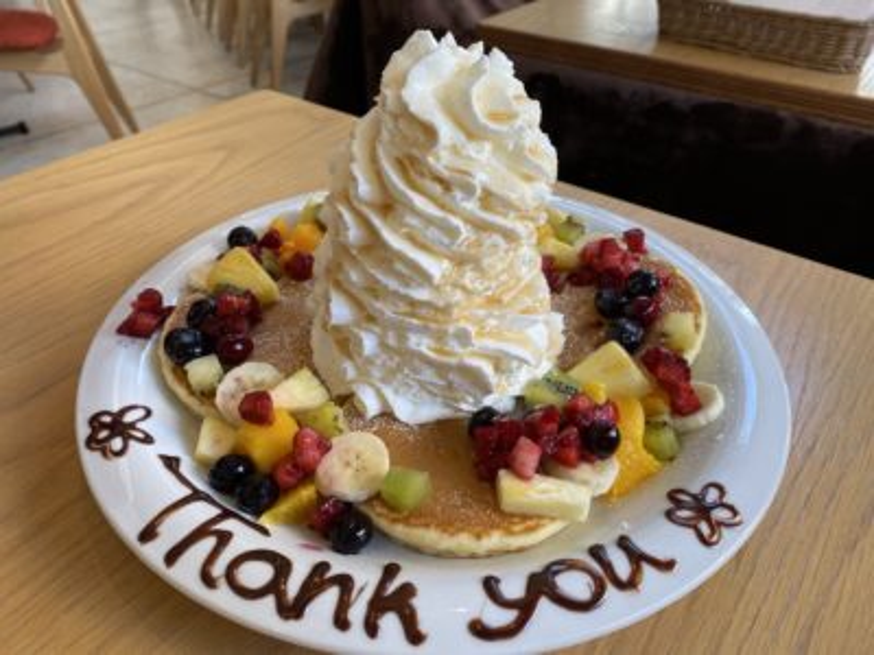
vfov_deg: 53.1
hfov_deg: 67.3
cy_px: 328
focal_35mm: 26
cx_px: 437
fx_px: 656
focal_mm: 4.25
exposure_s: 1/120
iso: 100
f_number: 1.8
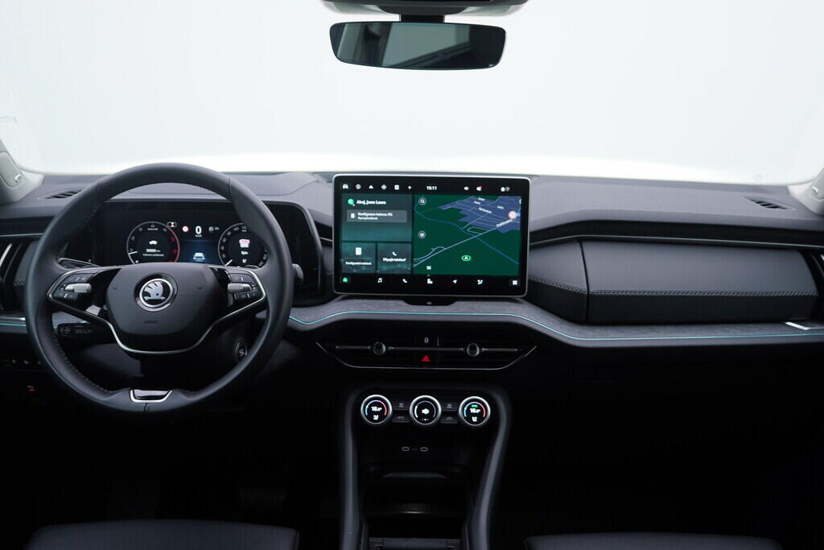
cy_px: 275
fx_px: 824
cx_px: 412
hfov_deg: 53.1
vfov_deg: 36.9
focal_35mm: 36
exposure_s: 1/50
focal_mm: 24
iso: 125
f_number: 3.2
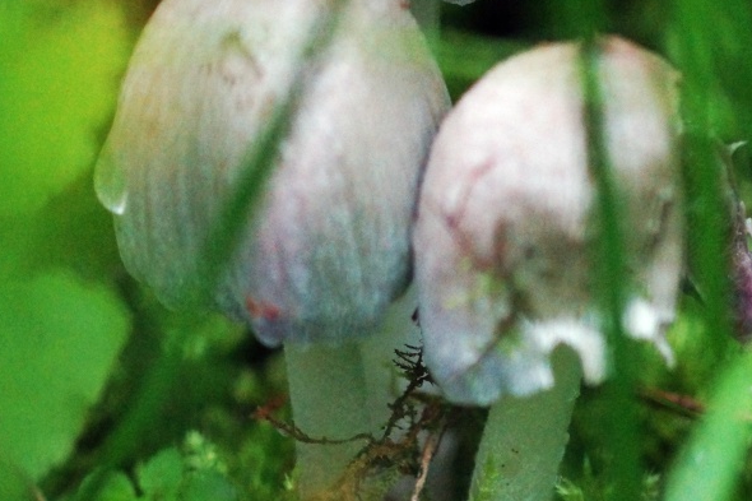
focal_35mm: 305
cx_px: 405
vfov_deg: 4.5
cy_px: 11
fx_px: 6369
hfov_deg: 6.8
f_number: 3.2
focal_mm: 100
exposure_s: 1/160
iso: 1600
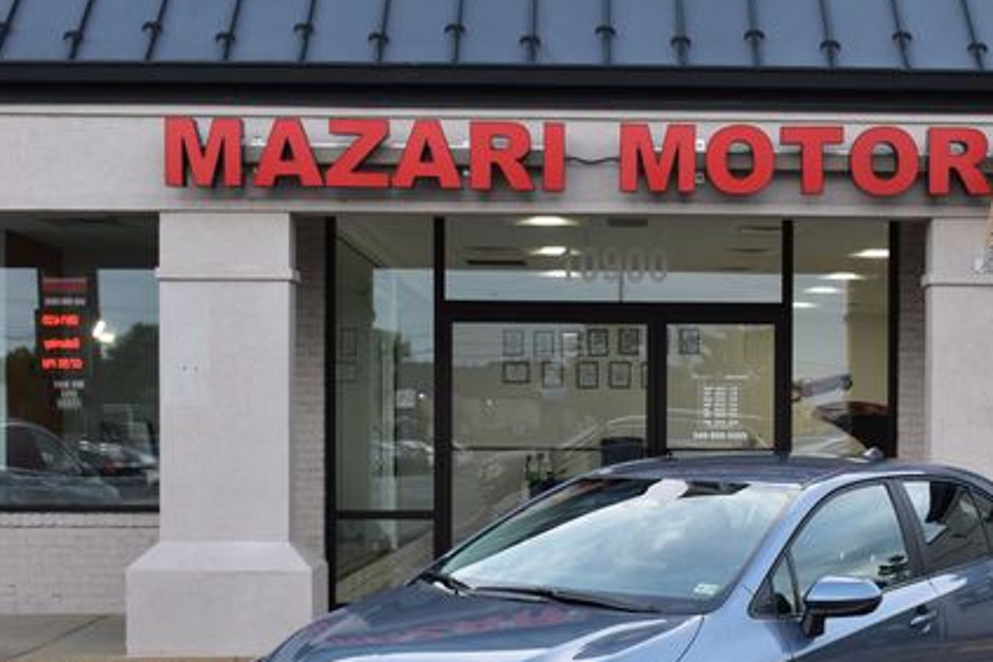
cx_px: 704
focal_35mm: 66
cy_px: 484
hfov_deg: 30.3
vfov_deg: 20.5
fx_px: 1814
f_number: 8
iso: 400
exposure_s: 1/80
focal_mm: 29
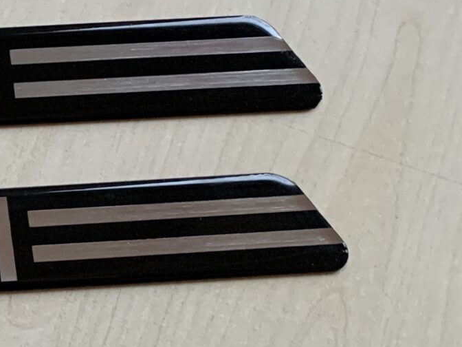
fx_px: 1321
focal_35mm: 99
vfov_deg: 14.9
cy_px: 135
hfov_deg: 16.4
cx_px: -390
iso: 200
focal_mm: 4.25
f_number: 1.8
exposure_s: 1/60
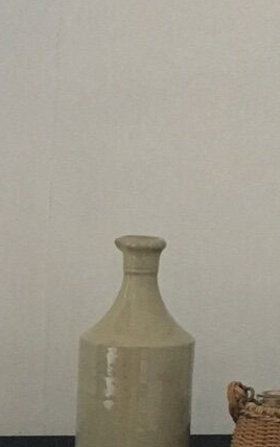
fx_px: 1792
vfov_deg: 13.9
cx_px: -247
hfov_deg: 8.5
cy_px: 498
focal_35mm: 147
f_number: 2.2
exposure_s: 1/33
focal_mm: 4.15
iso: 200
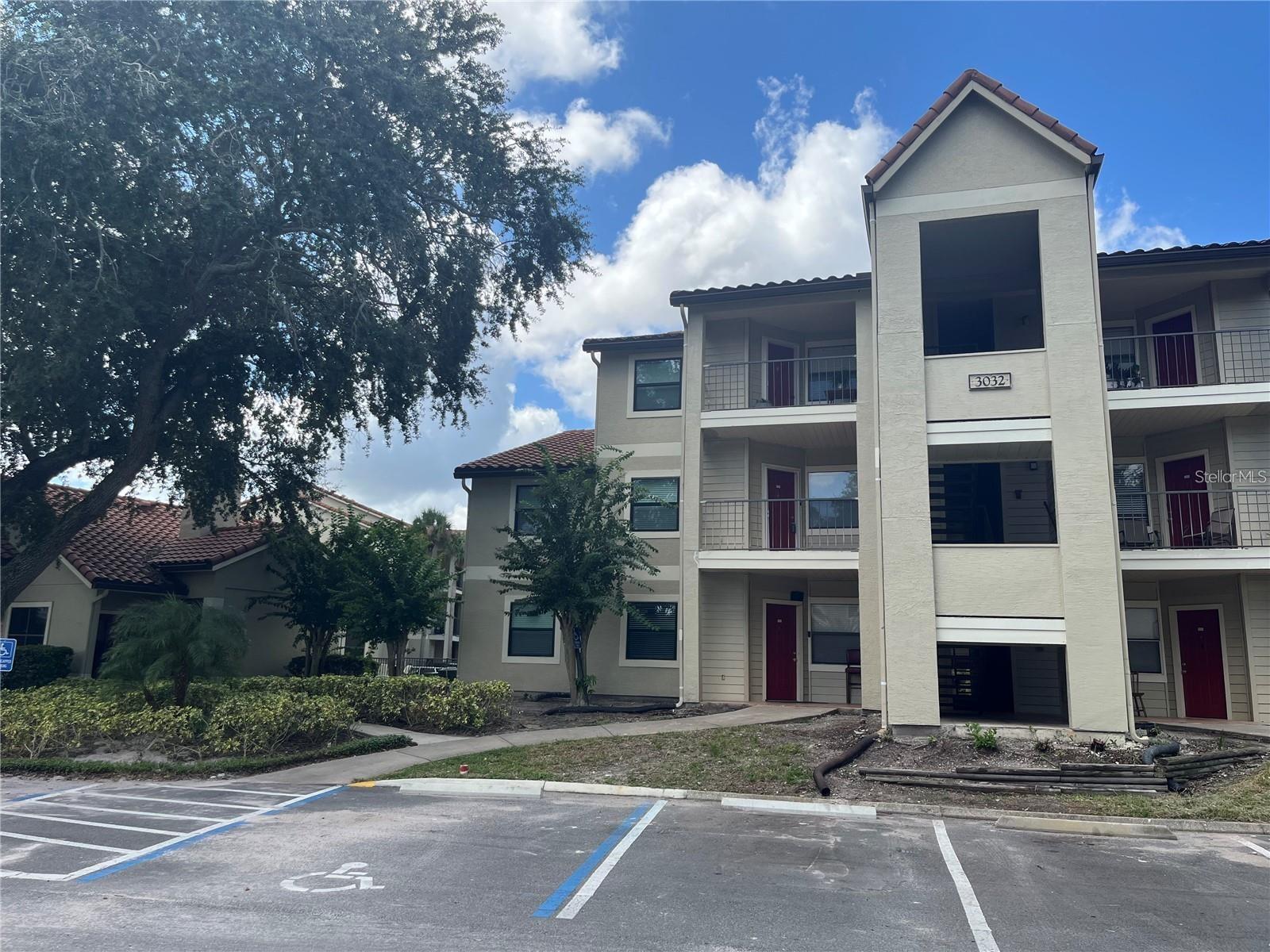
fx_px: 954
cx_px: 635
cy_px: 476
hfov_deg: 67.3
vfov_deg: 53.1
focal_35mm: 26
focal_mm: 5.1
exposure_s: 1/1721
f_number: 1.6
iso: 50
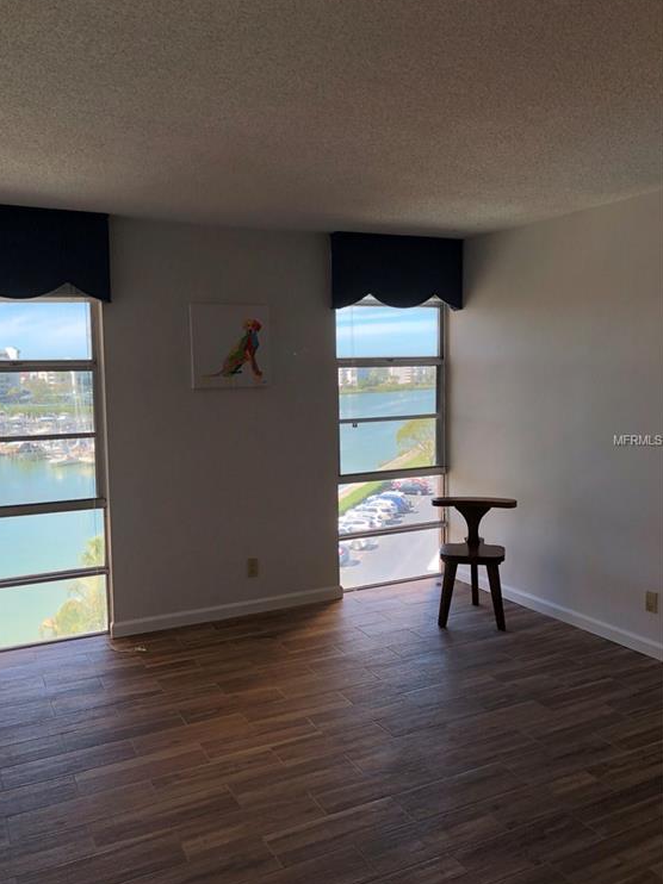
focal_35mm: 29
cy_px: 441
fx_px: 741
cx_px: 324
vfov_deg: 61.7
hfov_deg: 48.2
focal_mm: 4
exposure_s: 1/120
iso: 40
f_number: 1.8
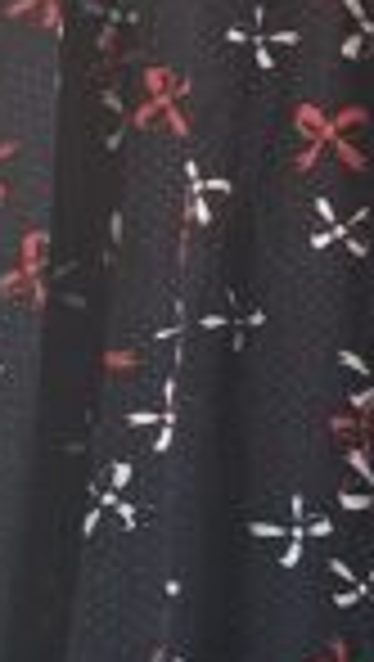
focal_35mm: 136
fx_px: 2391
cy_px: -225
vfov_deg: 15.0
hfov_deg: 8.9
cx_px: 320
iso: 400
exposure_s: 1/30
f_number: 1.8
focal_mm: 5.54
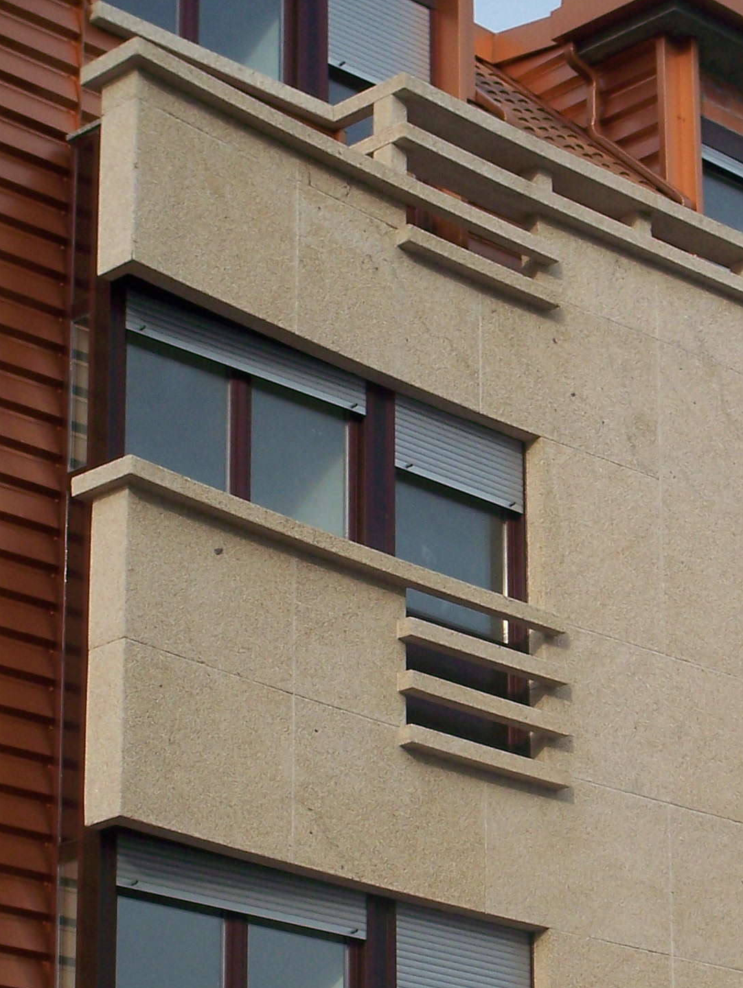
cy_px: 782
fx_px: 3316
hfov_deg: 12.7
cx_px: 641
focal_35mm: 116
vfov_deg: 16.8
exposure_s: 1/400
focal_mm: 9.8
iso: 64
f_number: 4
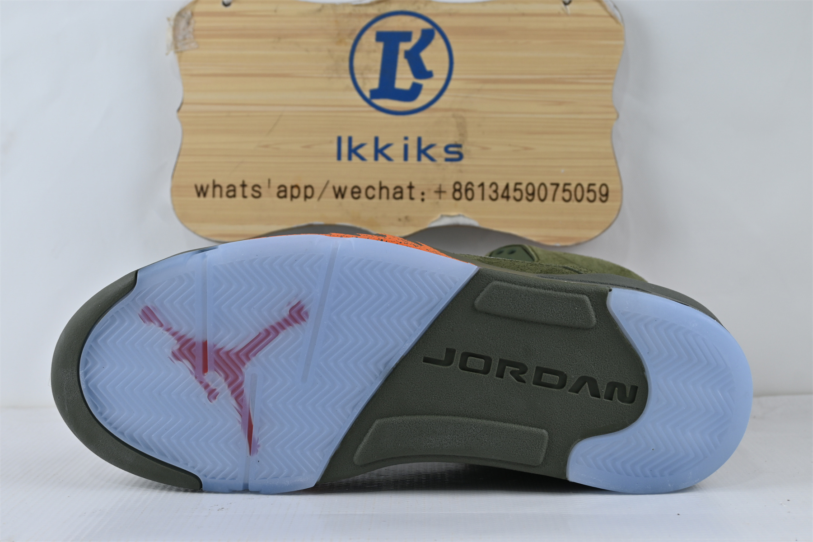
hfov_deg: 40.5
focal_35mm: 49
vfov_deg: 27.7
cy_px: 271
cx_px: 406
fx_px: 1101
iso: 100
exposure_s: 1/40
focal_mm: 32.5
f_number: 5.6
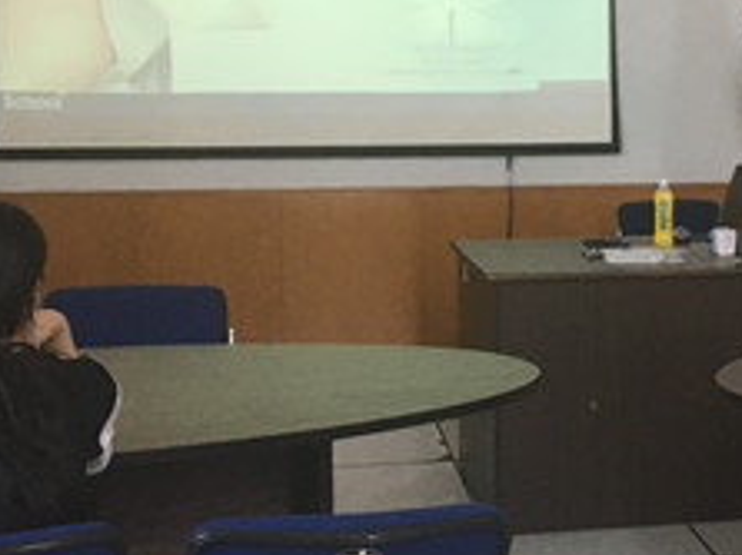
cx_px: 642
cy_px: 263
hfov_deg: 24.4
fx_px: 1671
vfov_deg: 18.9
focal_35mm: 78
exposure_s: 1/33
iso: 64
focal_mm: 4.15
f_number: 2.2
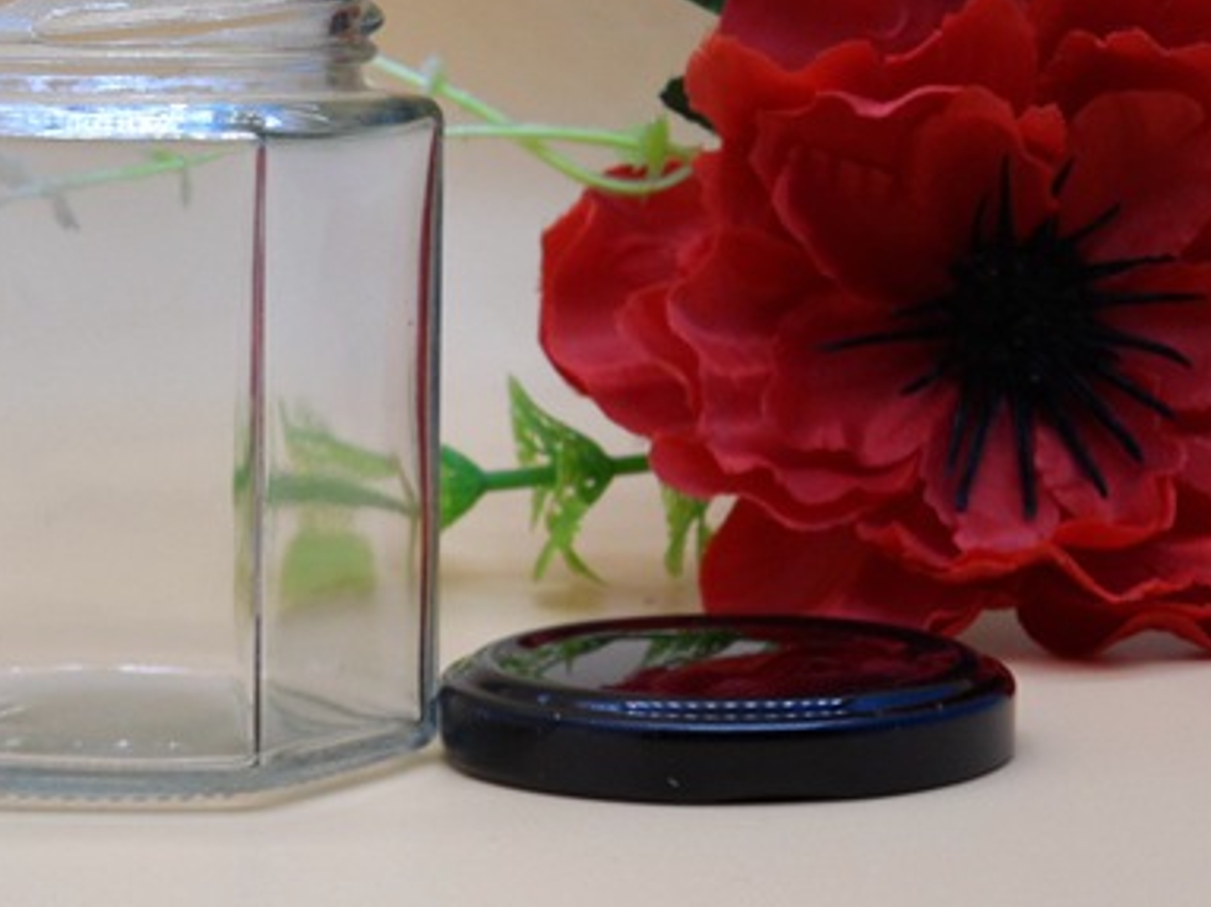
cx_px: 525
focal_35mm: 163
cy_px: 278
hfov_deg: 12.1
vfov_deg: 9.1
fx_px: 5701
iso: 80
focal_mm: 17
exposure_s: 1/180
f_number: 4.6
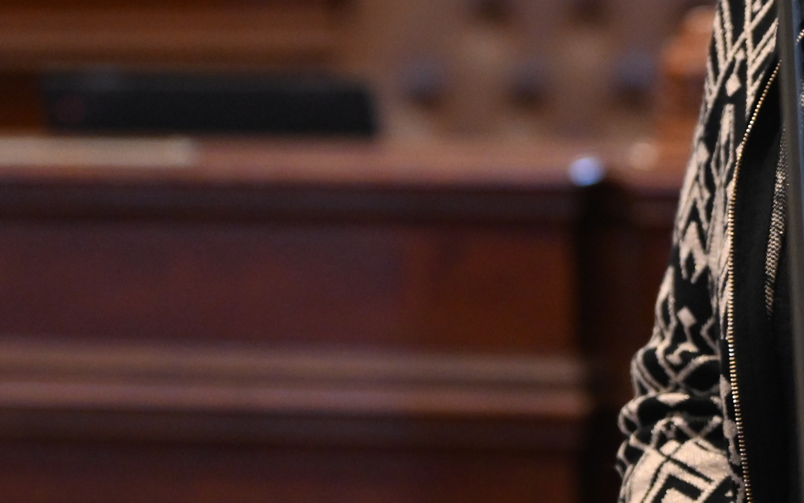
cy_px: 13
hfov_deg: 6.1
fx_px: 7517
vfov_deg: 3.8
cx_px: 937
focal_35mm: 343
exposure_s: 1/250
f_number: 2.8
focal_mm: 110
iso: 3200
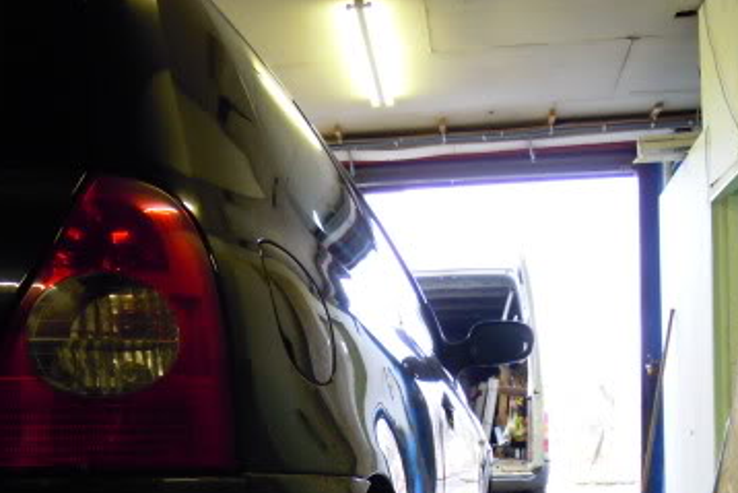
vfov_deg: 24.8
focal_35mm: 52
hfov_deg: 37.8
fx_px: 1066
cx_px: 251
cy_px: 491
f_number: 2.7
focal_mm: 5
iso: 400
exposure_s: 1/30
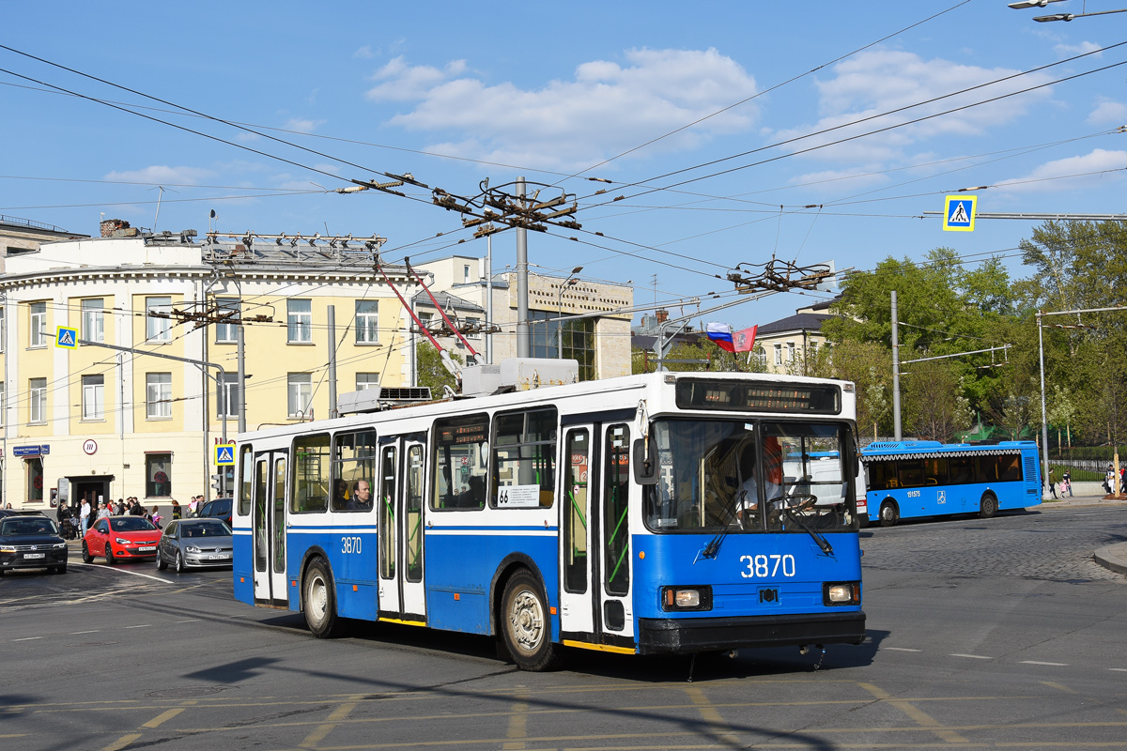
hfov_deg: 41.1
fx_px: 1503
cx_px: 564
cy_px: 376
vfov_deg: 28.1
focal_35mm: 48
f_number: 7.1
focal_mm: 32
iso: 125
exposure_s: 1/640
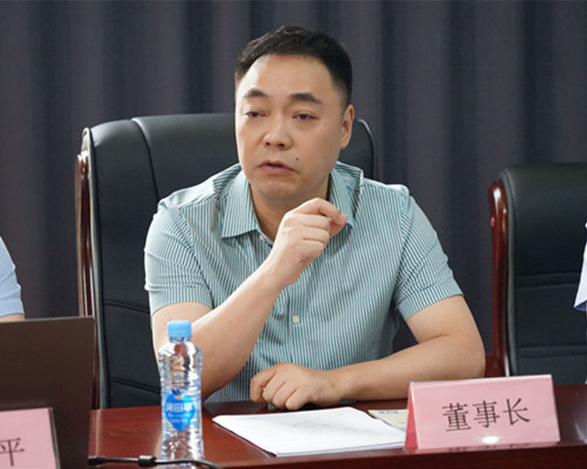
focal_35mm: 154
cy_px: 235
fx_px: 2675
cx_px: 290
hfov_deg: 12.5
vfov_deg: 10.0
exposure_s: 1/160
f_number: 6.3
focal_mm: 136
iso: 6400
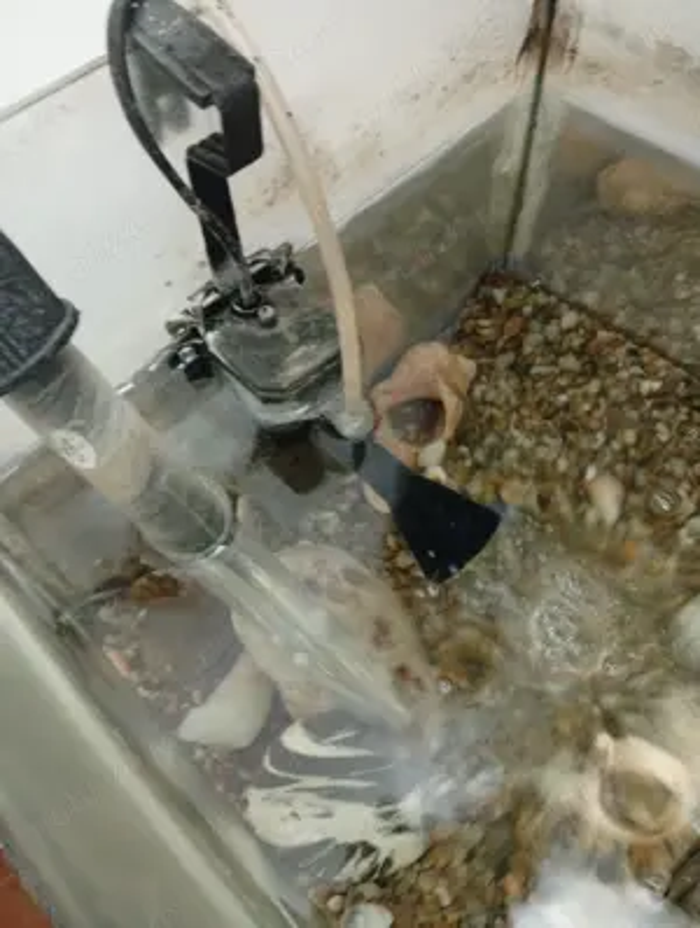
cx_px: 350
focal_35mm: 27
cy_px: 464
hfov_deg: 51.5
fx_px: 726
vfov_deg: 65.2
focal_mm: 3.98
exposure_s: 1/16.7
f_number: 1.8
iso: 1552
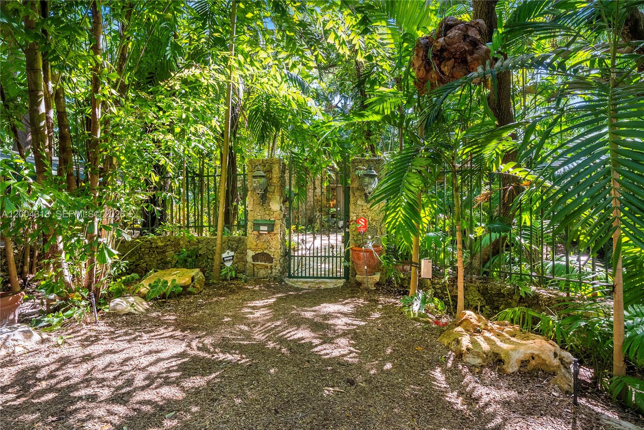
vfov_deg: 64.6
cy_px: 215
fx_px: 340
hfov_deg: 86.9
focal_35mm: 19
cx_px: 322
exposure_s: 1/25
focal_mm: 19
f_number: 8
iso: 400
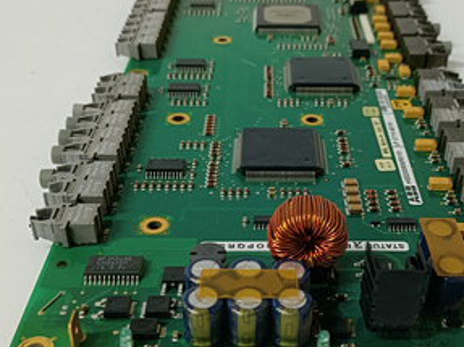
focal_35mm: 47
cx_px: 301
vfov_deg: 30.8
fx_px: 630
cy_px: 204
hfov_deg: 40.1
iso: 817
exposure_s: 1/50
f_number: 1.9
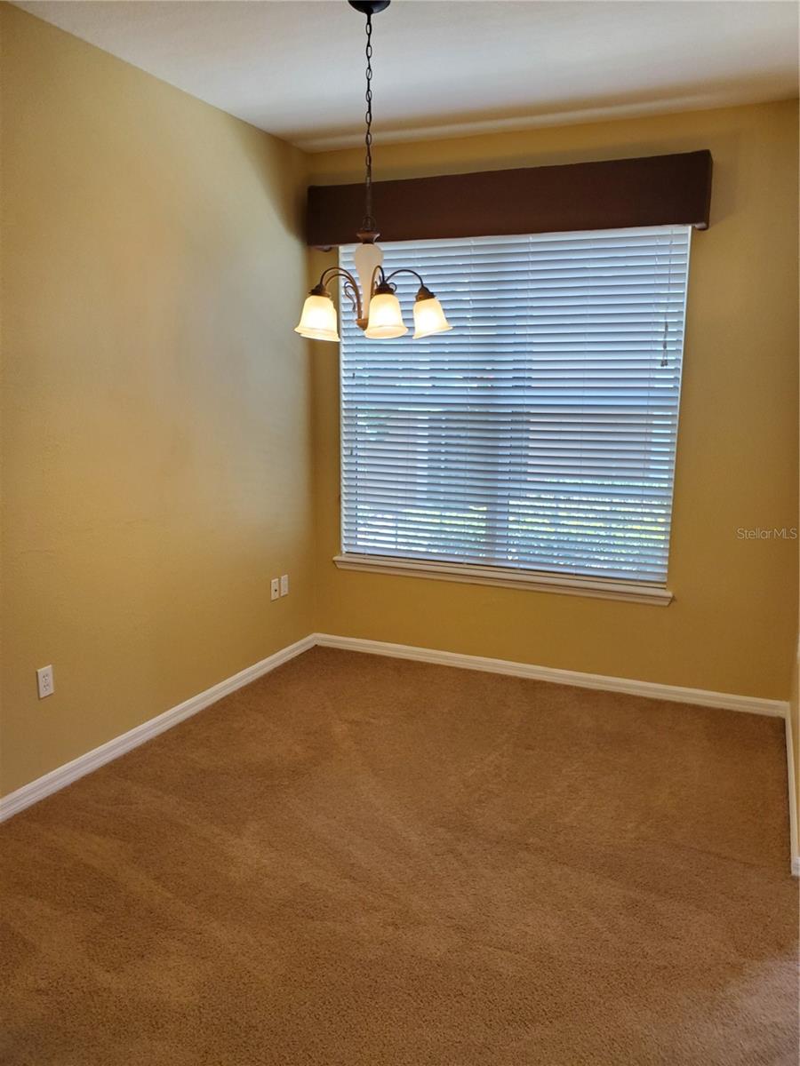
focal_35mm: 26
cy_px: 533
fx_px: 801
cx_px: 400
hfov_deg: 53.1
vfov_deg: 67.3
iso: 200
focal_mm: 4.3
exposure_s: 1/120
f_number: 2.4
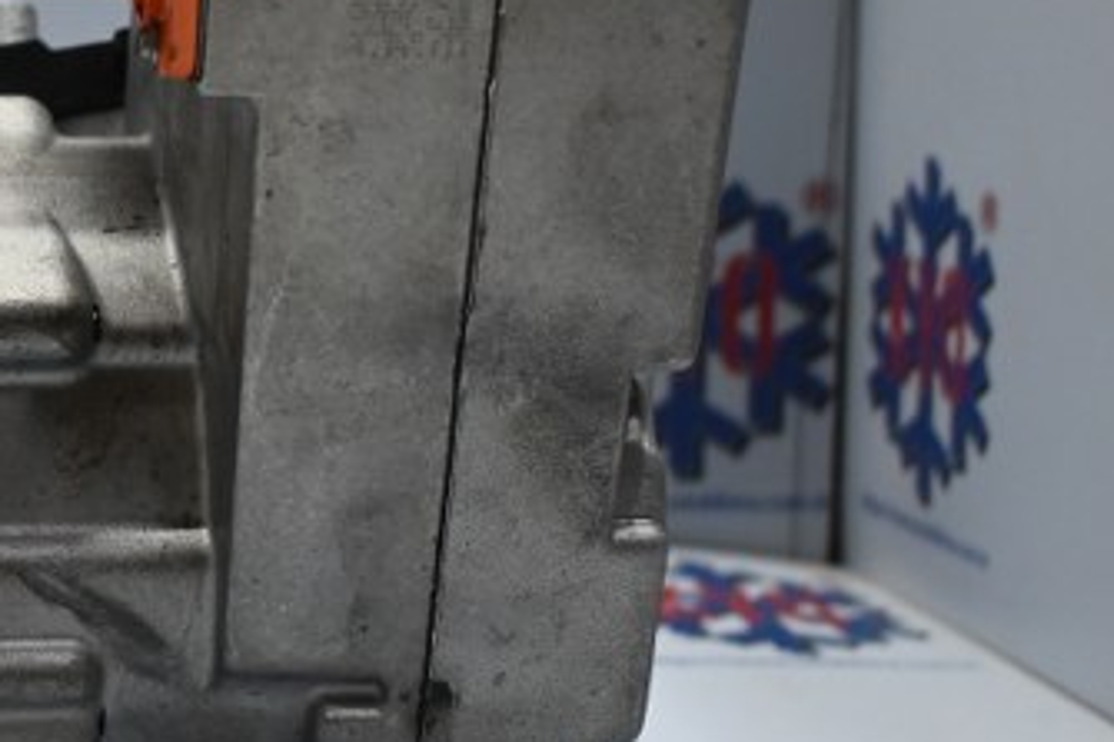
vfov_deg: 15.5
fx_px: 2715
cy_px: 265
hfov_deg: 21.9
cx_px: -133
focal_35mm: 88
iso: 900
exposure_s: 1/125
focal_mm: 24.5
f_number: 4.2
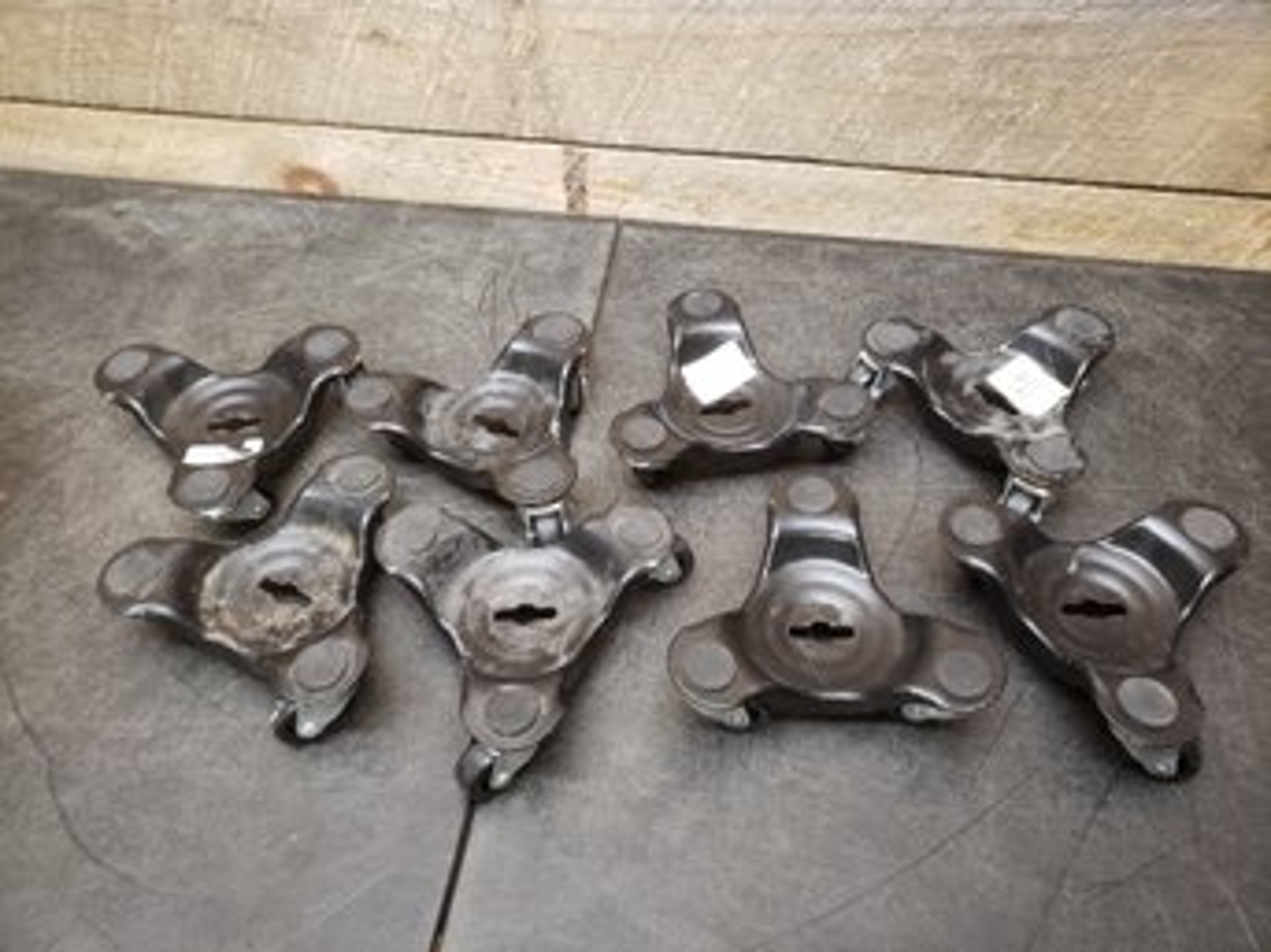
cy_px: 476
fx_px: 954
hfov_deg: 67.3
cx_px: 636
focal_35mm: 26
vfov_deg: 53.0
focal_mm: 4.3
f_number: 1.5
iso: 250
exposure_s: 1/24
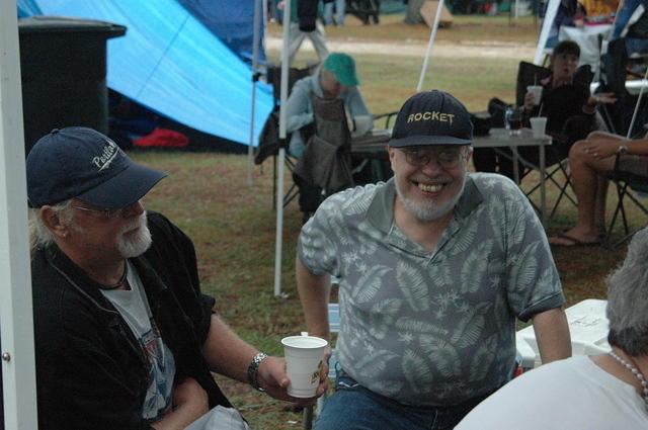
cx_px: 324
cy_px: 215
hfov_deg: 22.6
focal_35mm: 90
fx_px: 1618
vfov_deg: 15.1
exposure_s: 1/250
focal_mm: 60
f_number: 8
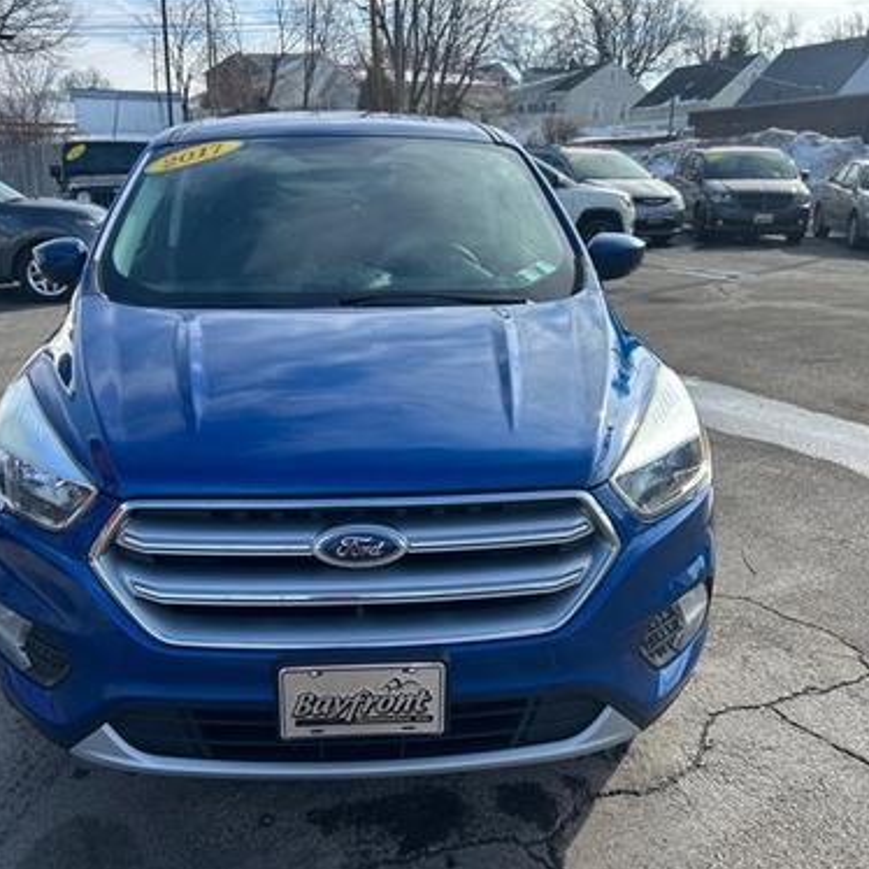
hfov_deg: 52.4
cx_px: 379
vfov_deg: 52.5
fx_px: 880
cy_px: 434
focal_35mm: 31
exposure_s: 1/2208
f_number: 1.5
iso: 50
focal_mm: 5.7
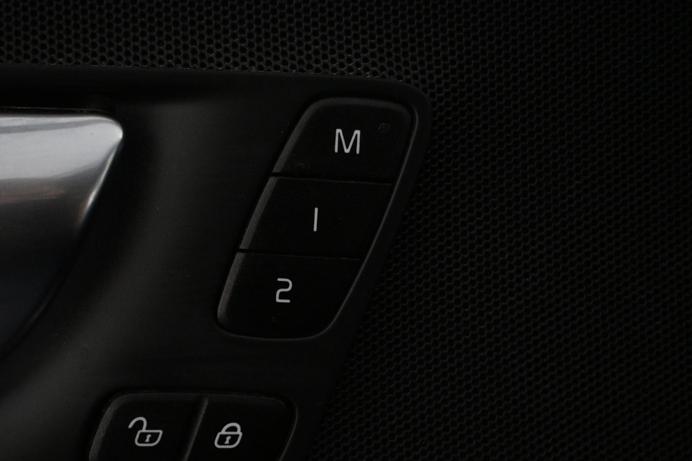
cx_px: 288
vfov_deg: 22.6
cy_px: 255
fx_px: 1153
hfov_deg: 33.3
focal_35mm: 60
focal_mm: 34
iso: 4000
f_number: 5
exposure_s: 1/125
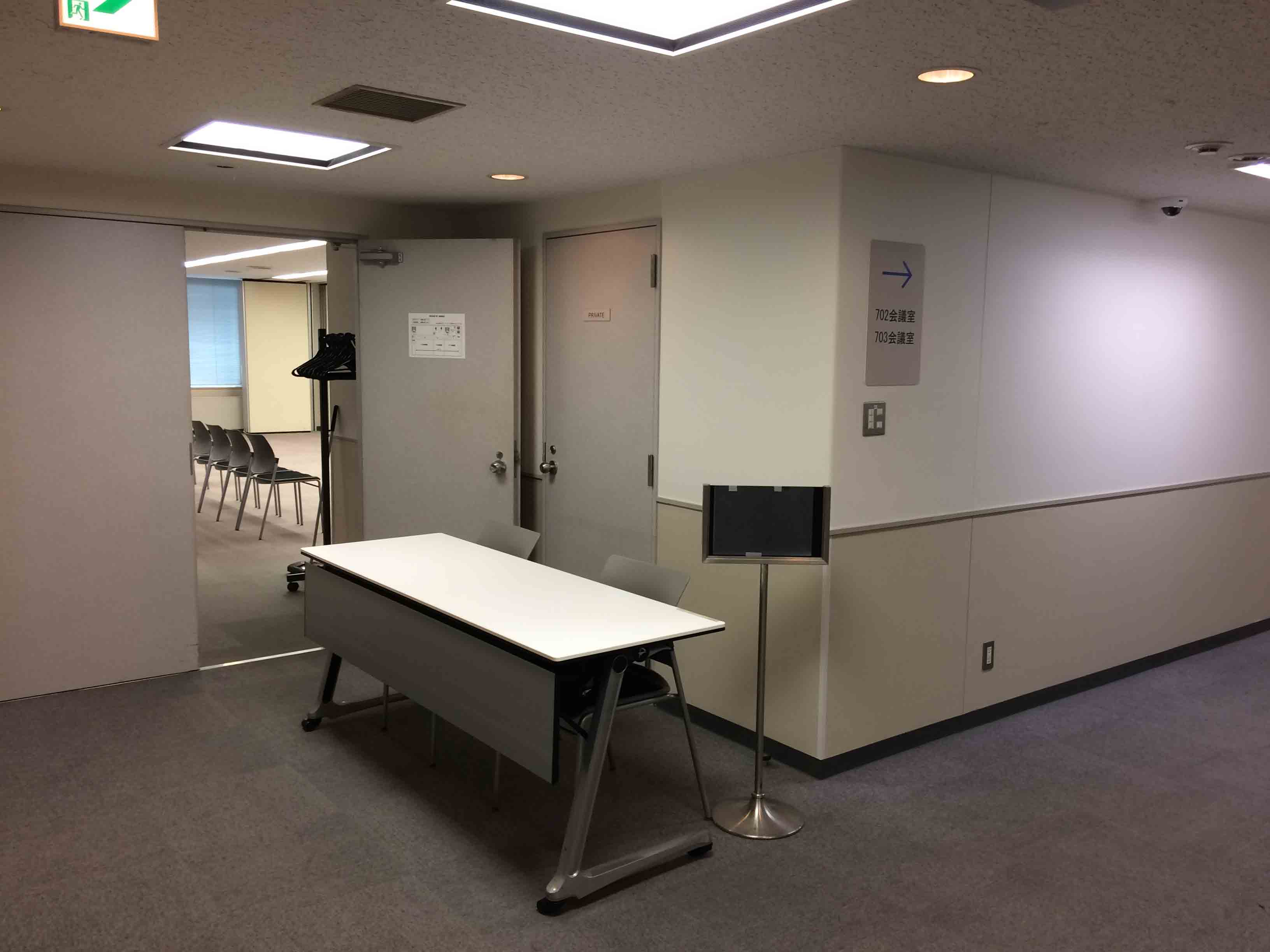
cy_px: 476
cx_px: 635
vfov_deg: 48.2
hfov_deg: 61.7
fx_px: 1064
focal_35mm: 29
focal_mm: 4.15
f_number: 2.2
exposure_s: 1/30
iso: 40
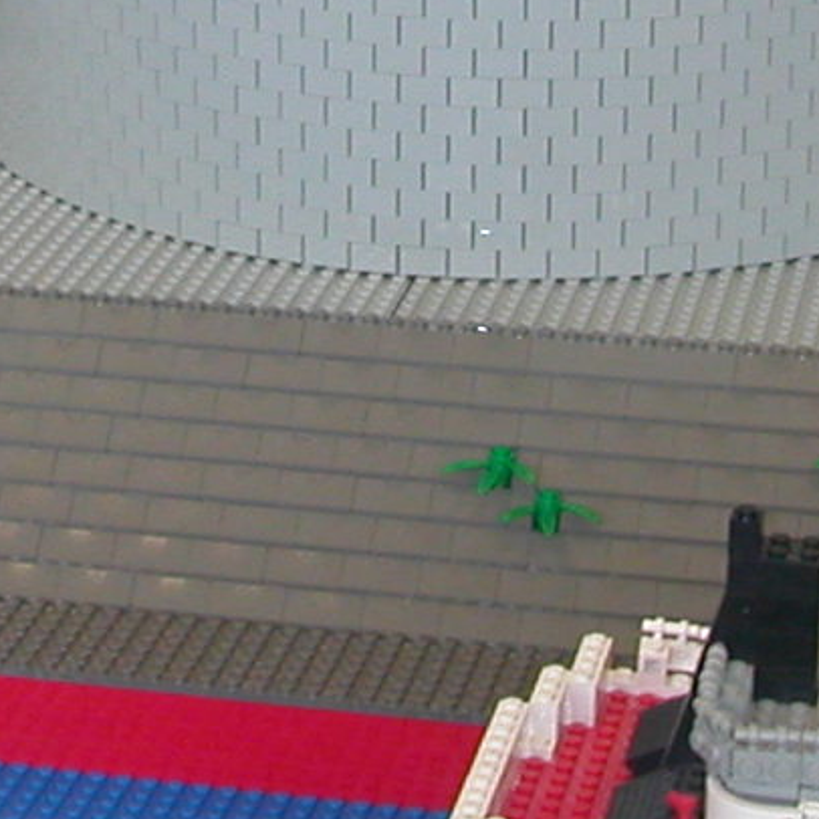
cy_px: 16
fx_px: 3453
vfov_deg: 13.4
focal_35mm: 129
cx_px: 188
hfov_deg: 13.5
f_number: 2.7
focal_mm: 5.6
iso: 100
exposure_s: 1/30
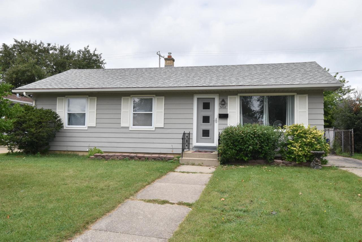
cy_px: 121
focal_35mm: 30
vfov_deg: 43.6
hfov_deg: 61.9
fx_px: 302
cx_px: 181
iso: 800
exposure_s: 1/640
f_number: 13
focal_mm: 20
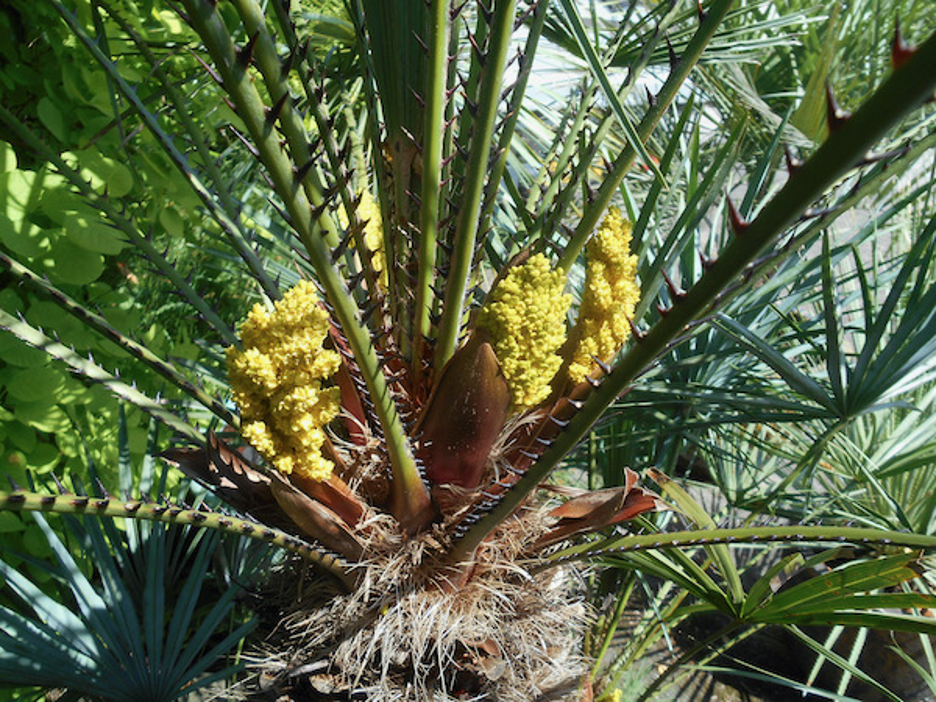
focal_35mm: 26
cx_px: 468
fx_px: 703
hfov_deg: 67.3
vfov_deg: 53.1
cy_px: 351
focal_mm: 4.7
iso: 80
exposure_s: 1/320
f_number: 3.4
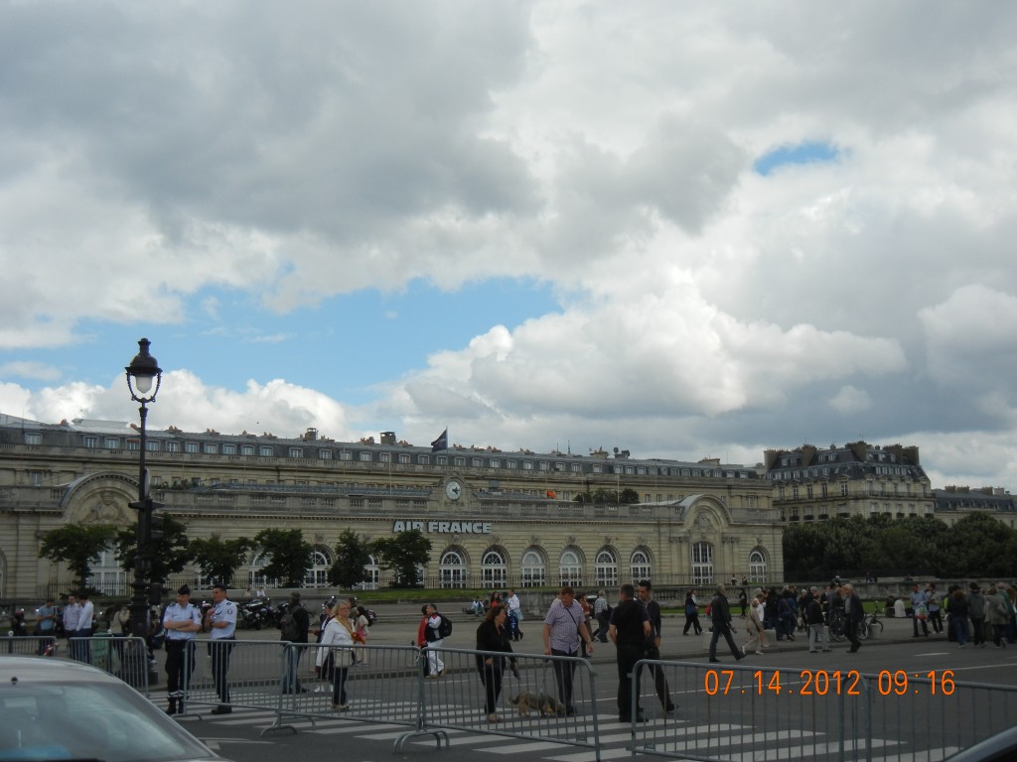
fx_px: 1322
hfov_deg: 42.1
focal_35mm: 45
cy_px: 381
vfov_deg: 32.2
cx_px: 508
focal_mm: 8.1
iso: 160
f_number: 7.6
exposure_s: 1/380
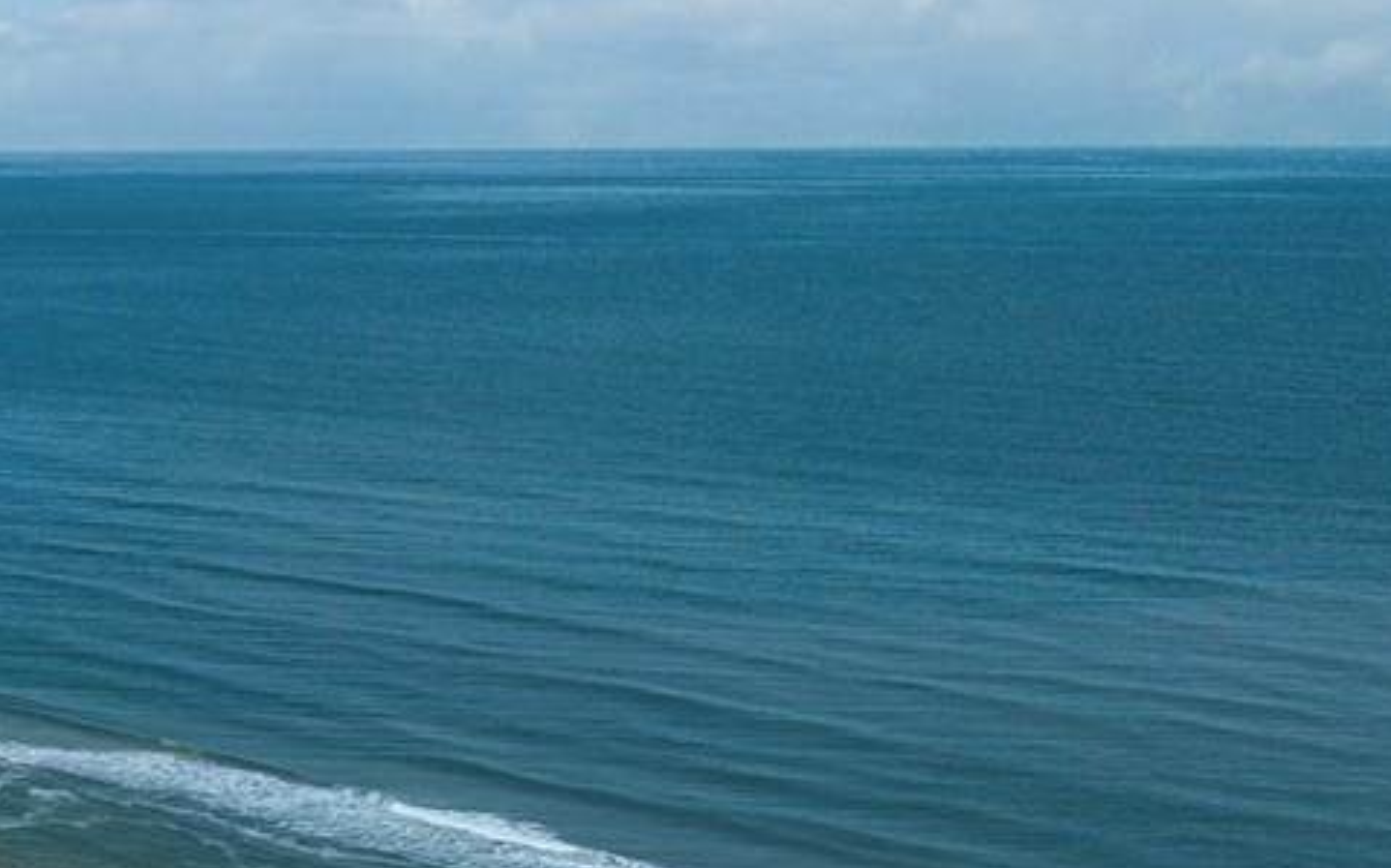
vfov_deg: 15.1
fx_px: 3221
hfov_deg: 21.1
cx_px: -616
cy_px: 853
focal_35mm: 85
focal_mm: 6.72
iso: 100
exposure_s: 1/1500
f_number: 1.7
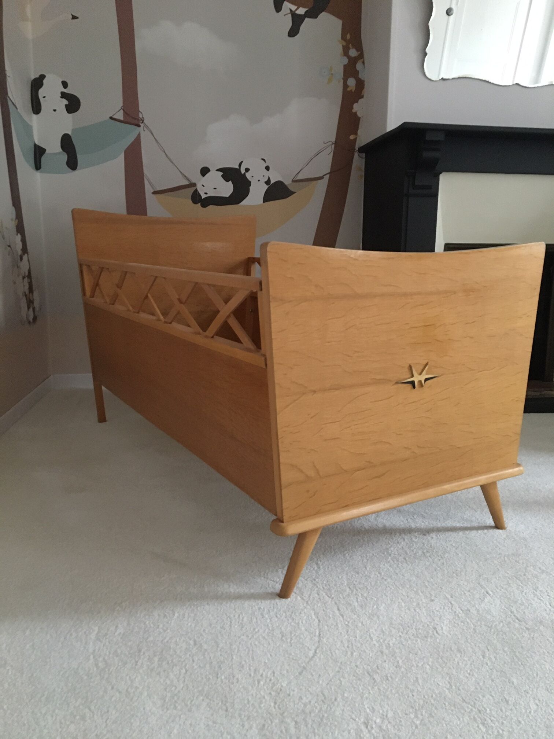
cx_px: 277
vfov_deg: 61.7
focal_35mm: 29
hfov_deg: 48.2
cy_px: 370
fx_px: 619
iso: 400
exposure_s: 1/17
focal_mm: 4.15
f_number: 2.2
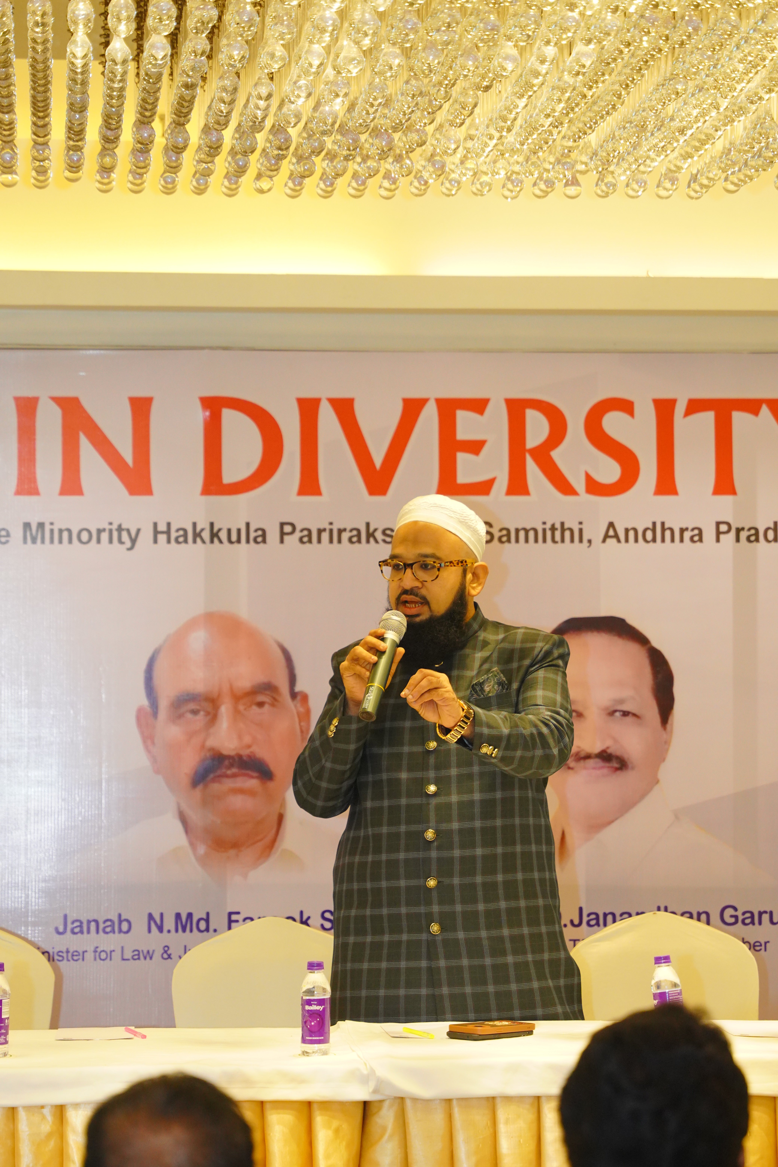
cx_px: 389
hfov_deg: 13.0
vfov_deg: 19.5
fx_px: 3403
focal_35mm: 105
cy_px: 584
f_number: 2.8
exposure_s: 1/200
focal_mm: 70
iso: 1600
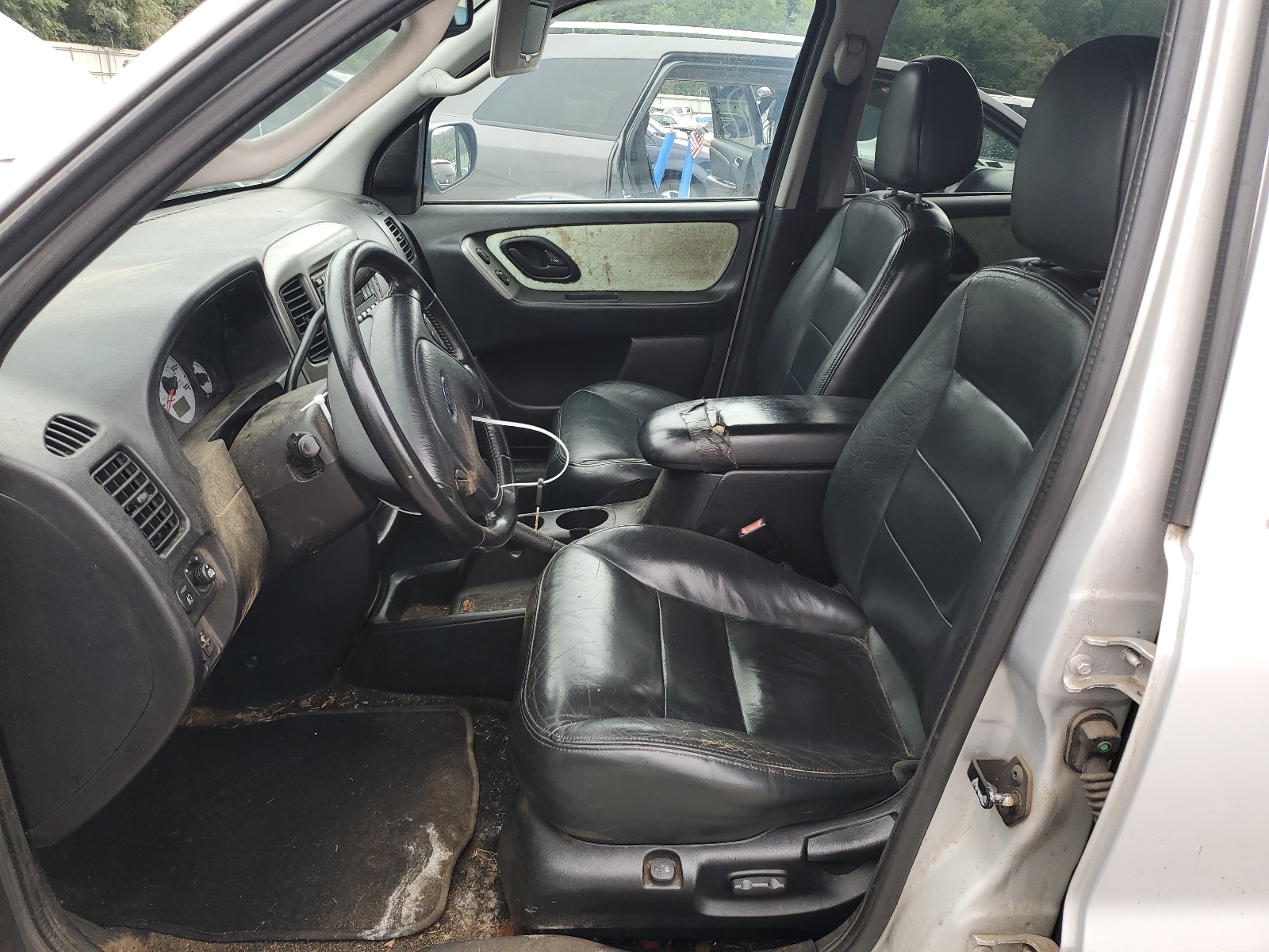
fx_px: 953
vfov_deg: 53.1
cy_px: 476
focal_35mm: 26
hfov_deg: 67.3
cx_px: 634
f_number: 1.5
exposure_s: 1/233
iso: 50
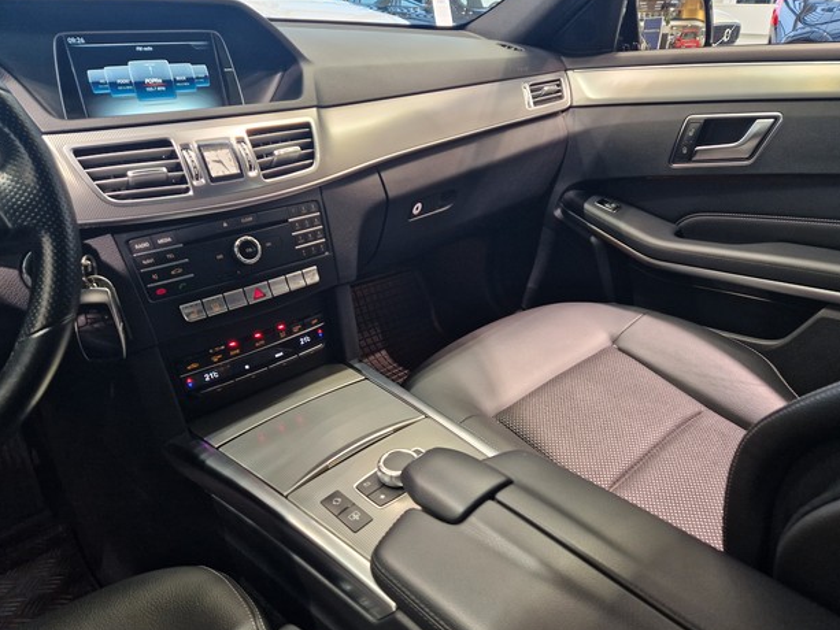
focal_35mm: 24
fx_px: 583
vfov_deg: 56.8
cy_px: 316
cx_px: 433
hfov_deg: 71.6
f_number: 1.8
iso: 200
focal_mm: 5.4
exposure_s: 1/60
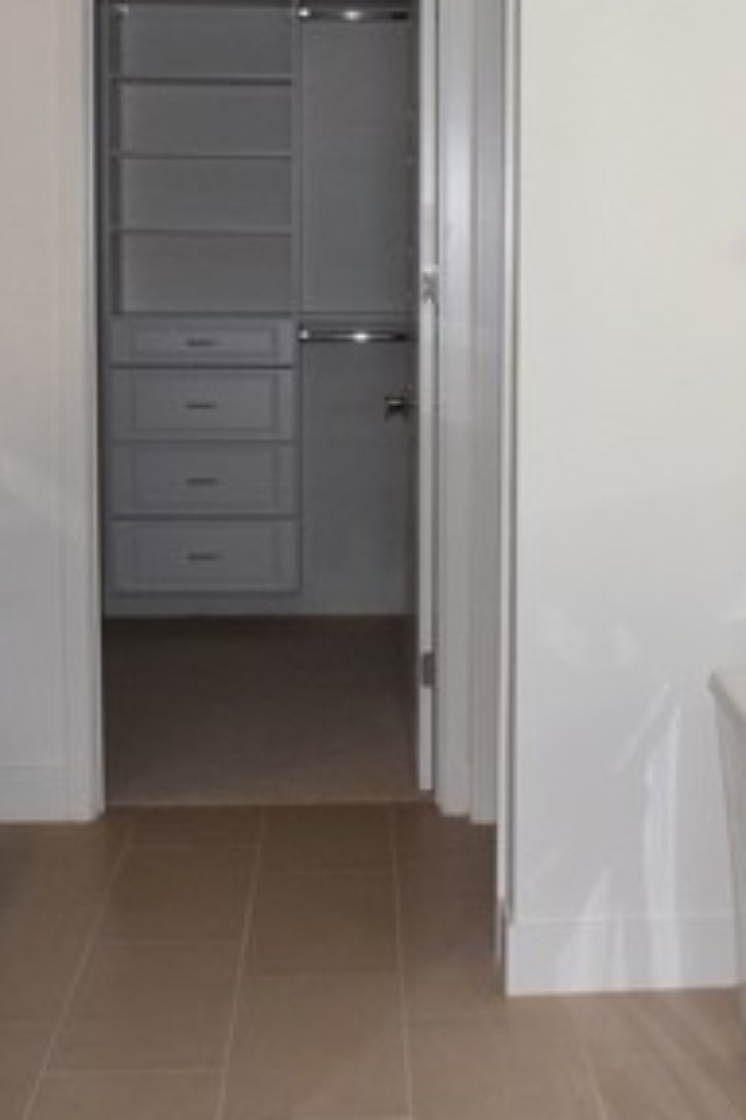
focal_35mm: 60
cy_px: 406
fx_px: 1865
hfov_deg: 22.5
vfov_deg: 33.2
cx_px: 540
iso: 1600
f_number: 16
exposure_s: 1/200
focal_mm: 18
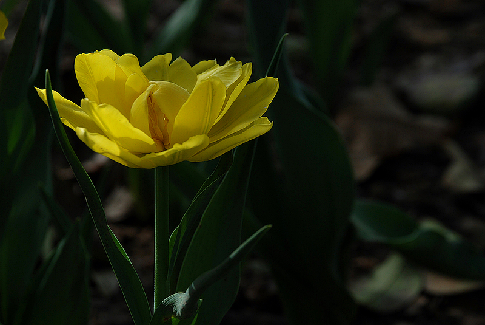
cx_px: 242
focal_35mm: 135
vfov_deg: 10.2
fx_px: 1820
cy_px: 162
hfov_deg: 15.2
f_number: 8
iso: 100
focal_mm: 90
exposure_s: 1/100
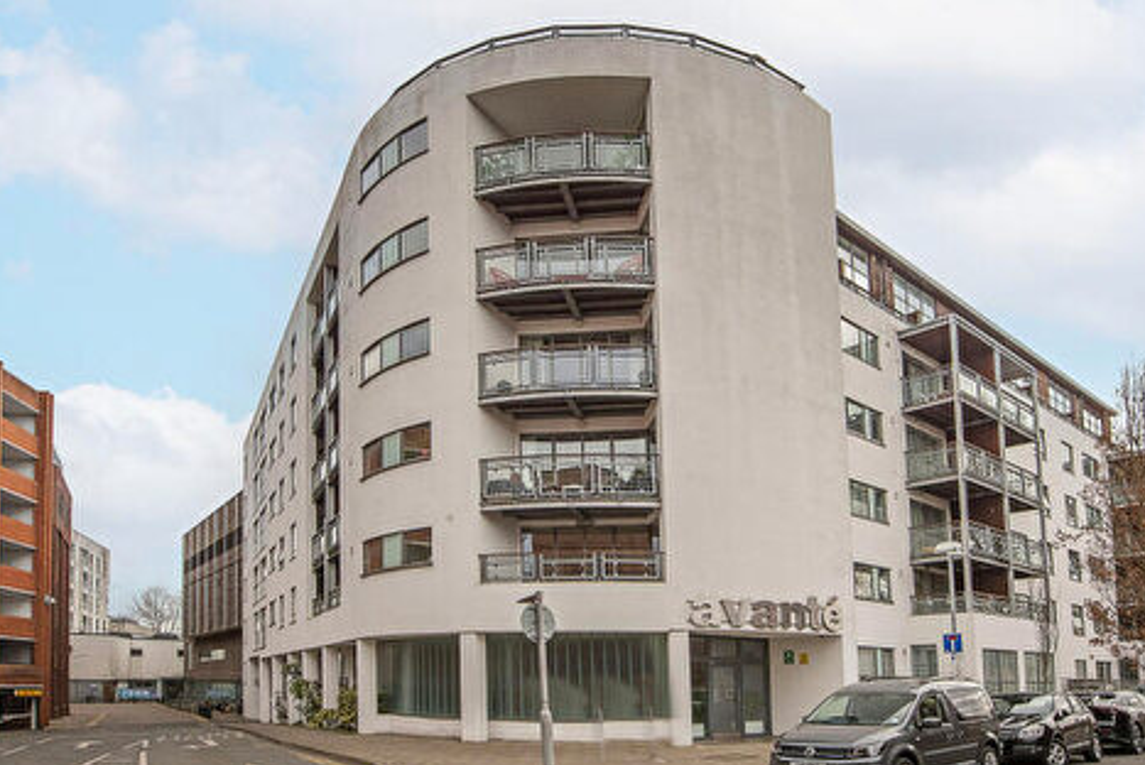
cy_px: 336
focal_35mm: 21
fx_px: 668
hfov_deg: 81.0
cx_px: 618
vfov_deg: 59.4
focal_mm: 14
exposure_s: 1/3200
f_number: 6.3
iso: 500
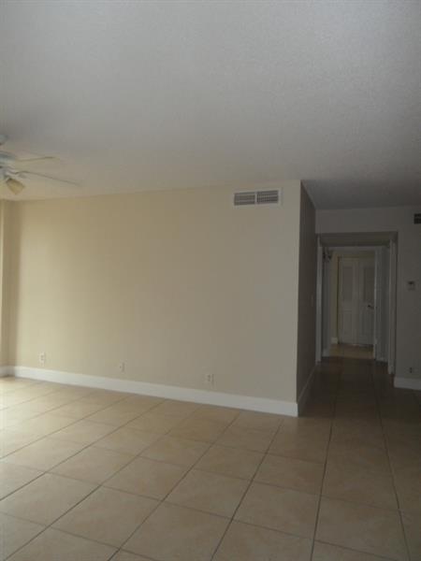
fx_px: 341
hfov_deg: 63.4
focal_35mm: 21
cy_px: 280
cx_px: 210
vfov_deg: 79.0
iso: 100
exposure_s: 1/30
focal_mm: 3.6
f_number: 3.4
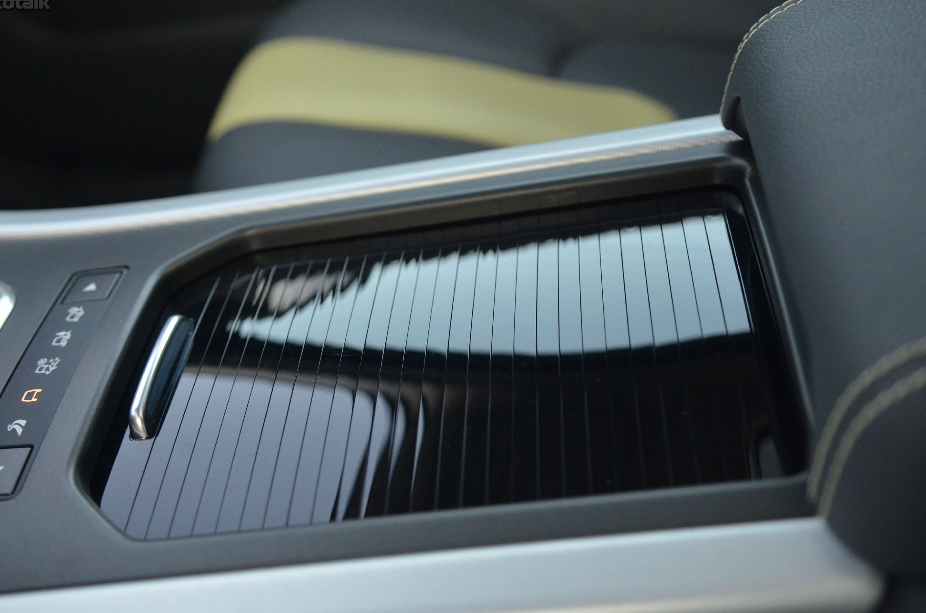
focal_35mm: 41
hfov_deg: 47.5
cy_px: 316
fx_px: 1052
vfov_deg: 32.5
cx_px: 451
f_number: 2.8
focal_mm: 26
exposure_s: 1/125
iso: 1600
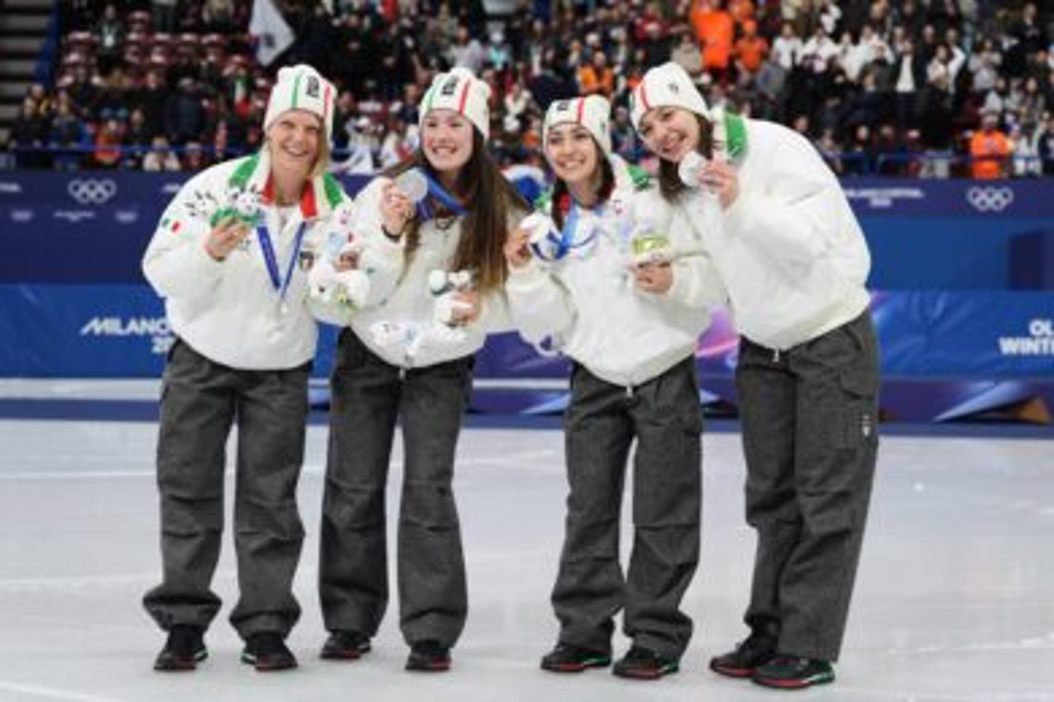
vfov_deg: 19.5
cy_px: 351
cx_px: 527
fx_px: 2049
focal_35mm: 70
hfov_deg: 28.8
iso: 1600
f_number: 4
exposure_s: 1/640
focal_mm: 70
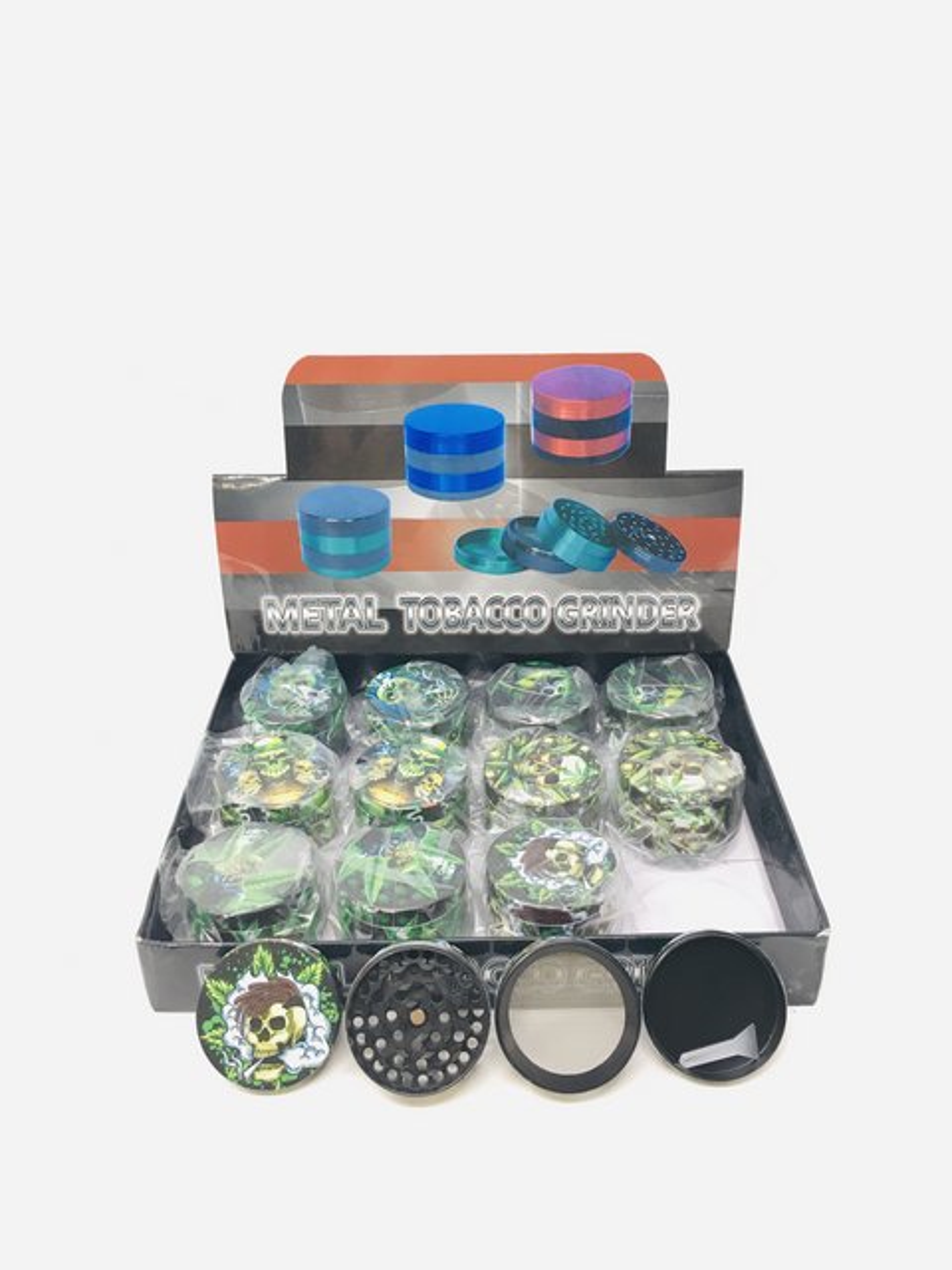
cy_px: 635
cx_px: 476
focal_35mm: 29
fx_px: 1063
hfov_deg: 48.2
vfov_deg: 61.7
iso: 32
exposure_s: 1/30
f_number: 2.2
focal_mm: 4.15
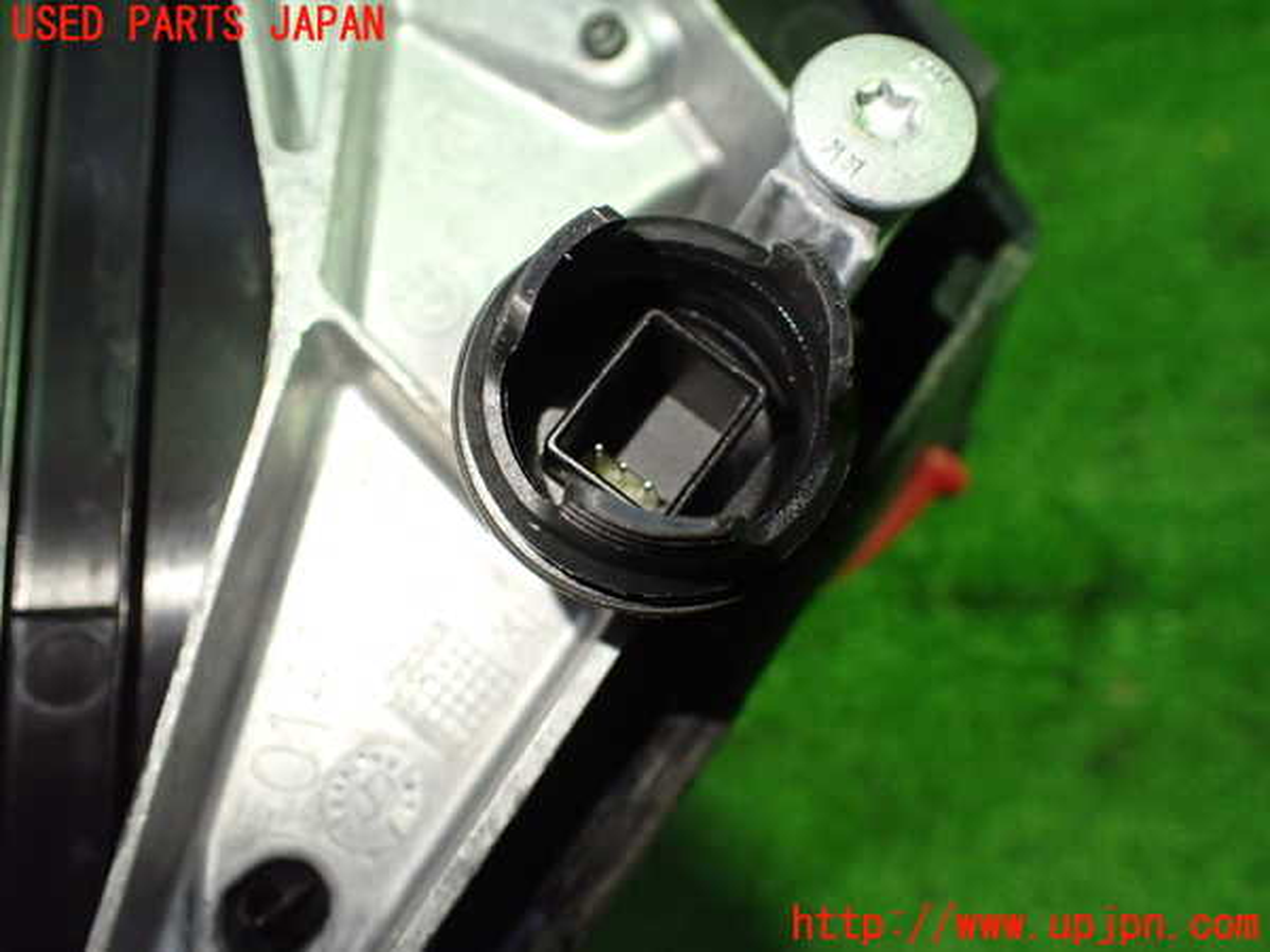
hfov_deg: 60.0
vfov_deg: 46.8
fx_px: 1101
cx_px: 635
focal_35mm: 30
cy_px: 476
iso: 800
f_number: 2.3
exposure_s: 1/125
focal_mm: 5.4
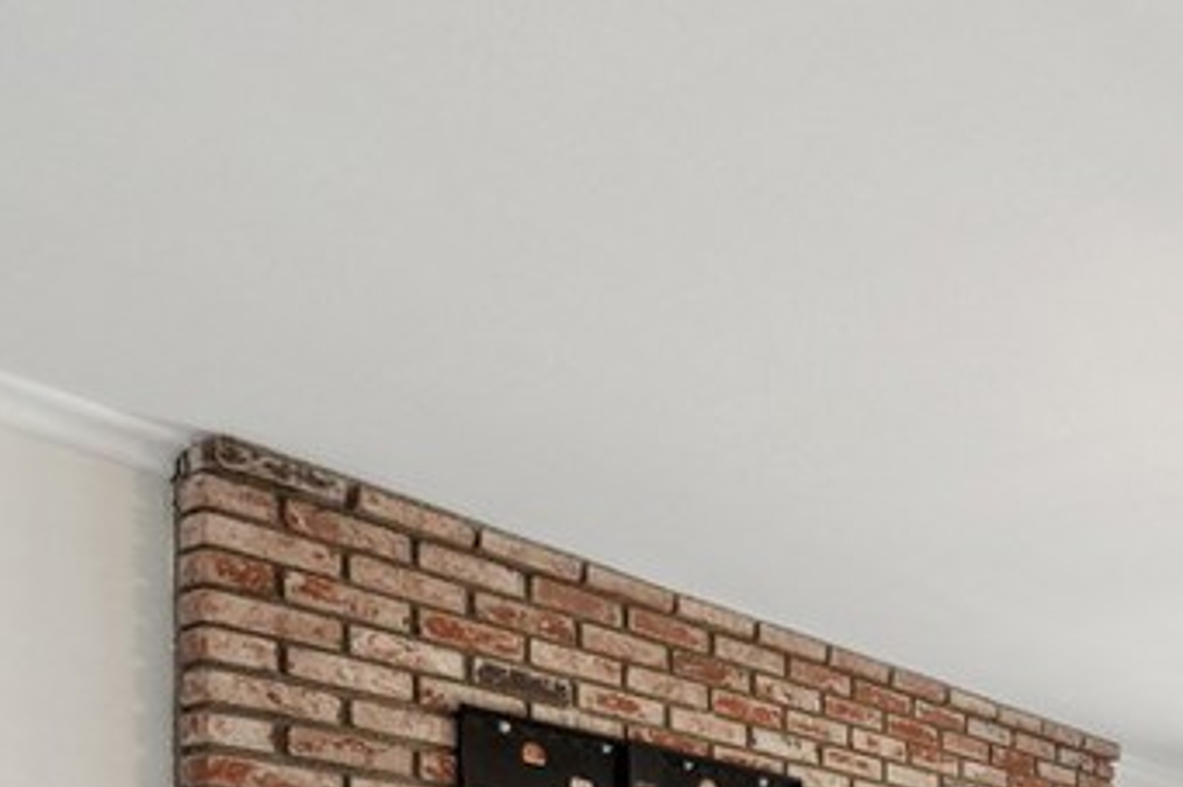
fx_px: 1182
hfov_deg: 38.4
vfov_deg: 27.6
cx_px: 1436
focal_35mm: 36
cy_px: 1127
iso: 1250
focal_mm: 12
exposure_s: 1/60
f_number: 9
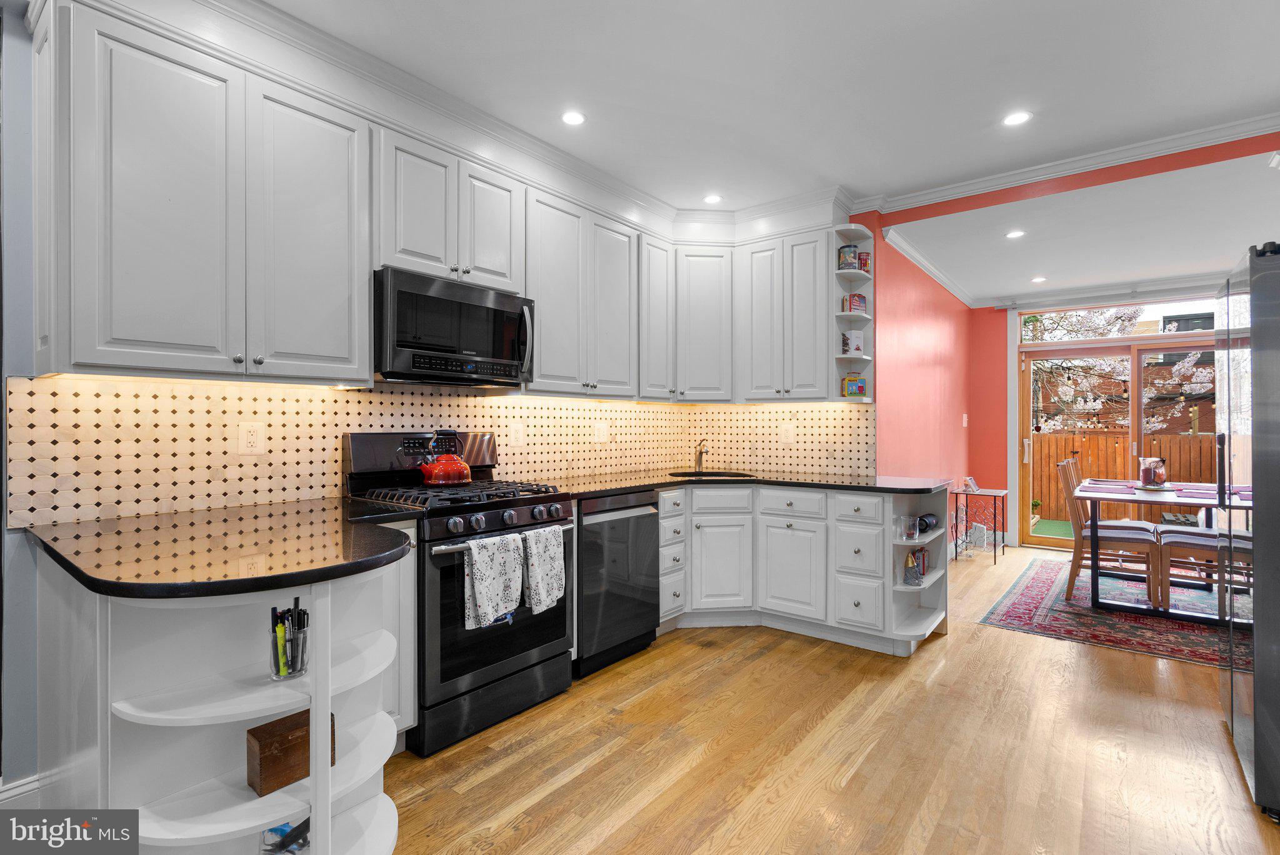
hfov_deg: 96.7
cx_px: 640
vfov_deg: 73.8
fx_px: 569
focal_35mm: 16
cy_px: 428
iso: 320
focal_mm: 16
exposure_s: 1/6
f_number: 8
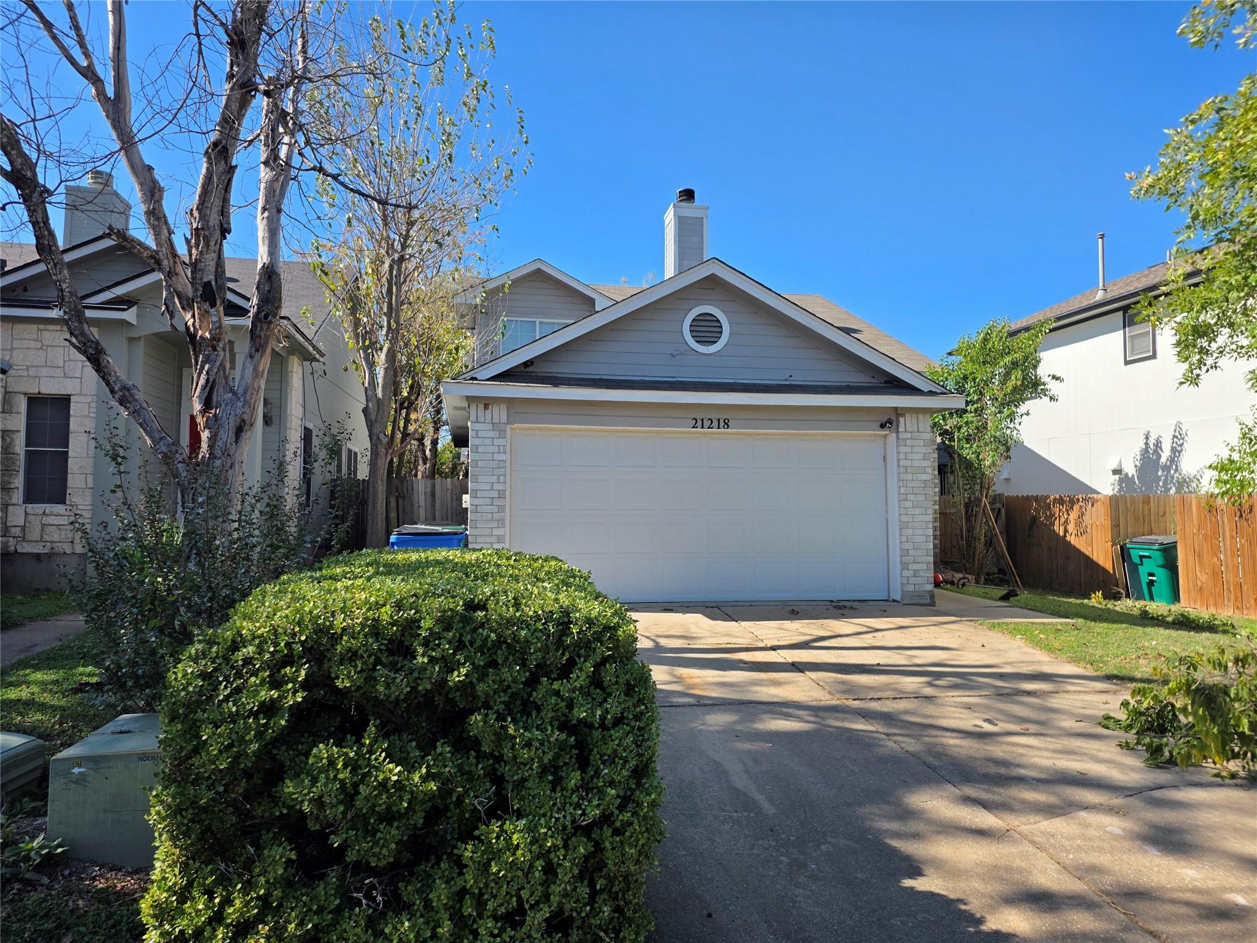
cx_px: 628
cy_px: 472
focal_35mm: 23
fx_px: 835
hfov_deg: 73.9
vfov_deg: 58.9
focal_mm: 6.25
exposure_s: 1/4766
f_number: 1.7
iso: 80
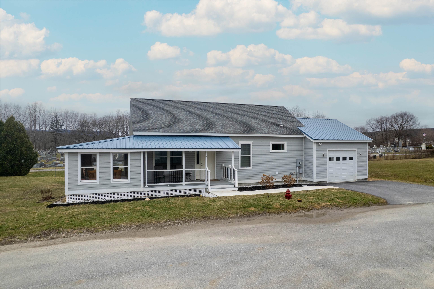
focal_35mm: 22
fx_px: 265
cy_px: 144
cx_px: 217
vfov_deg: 57.2
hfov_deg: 78.6
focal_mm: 8.38
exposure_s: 1/125
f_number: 2.8
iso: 110
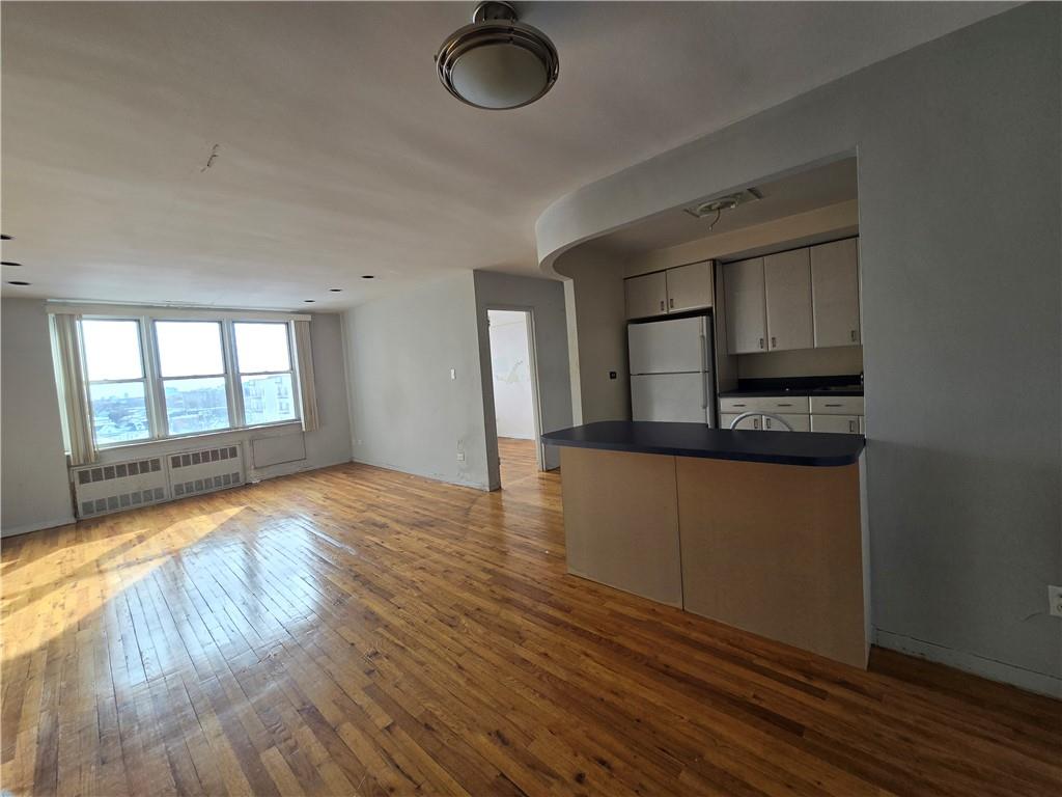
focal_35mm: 13
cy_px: 398
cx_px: 531
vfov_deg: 89.9
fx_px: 399
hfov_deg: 106.2
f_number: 2.2
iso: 64
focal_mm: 2.2
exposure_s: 1/120
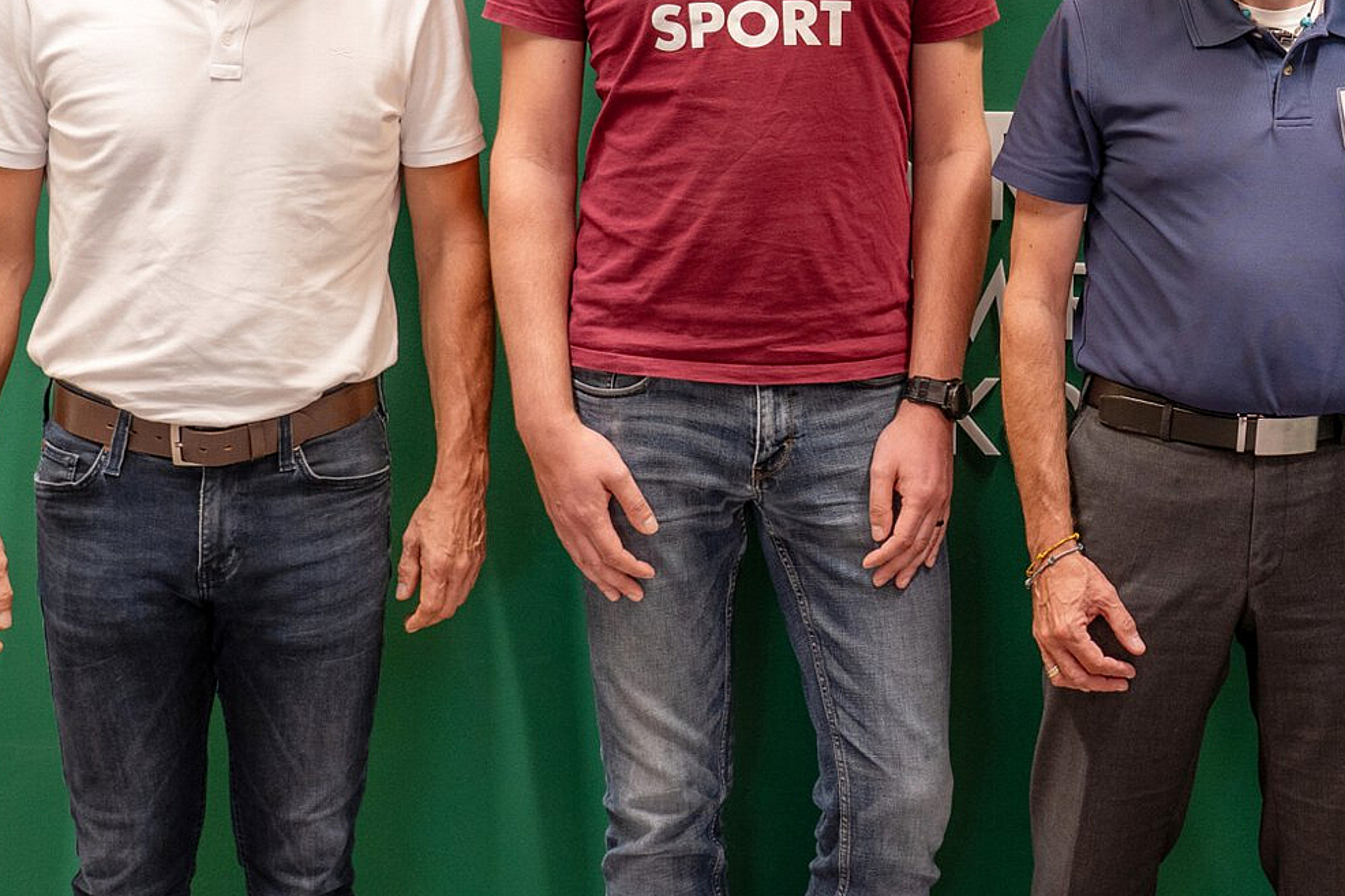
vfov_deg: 18.8
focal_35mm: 71
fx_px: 2652
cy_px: 83
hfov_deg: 27.6
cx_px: 1179
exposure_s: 1/50
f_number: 4.5
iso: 800
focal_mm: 35
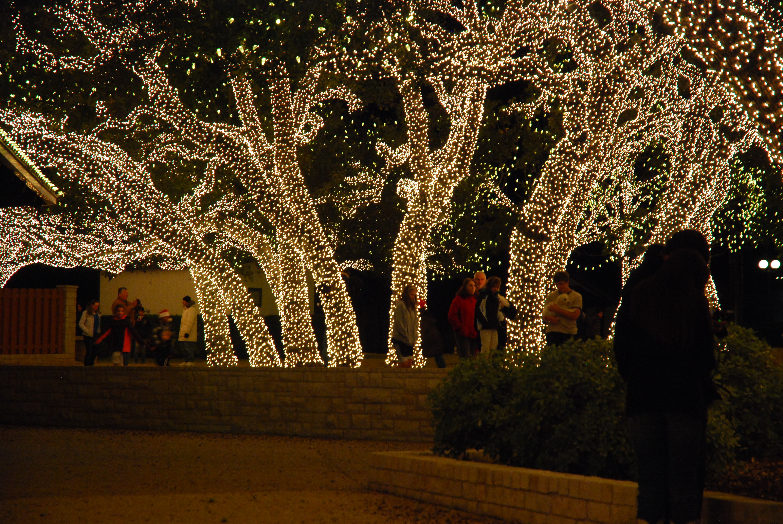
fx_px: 2286
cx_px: 392
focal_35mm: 105
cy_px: 262
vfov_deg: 13.1
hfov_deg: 19.4
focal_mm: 70
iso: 1000
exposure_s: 1/30
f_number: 4.5
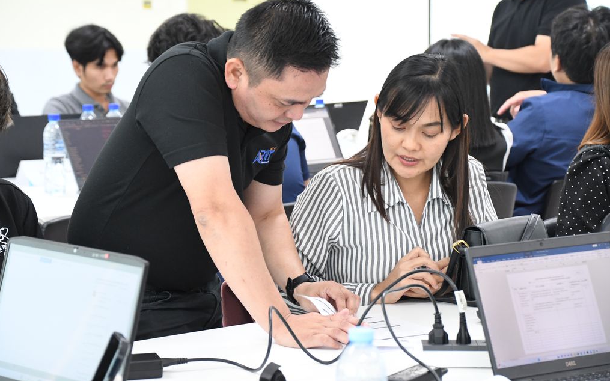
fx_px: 1795
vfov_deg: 12.1
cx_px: 303
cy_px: 180
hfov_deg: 19.3
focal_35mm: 108
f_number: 5
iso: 3200
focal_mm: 70
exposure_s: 1/80
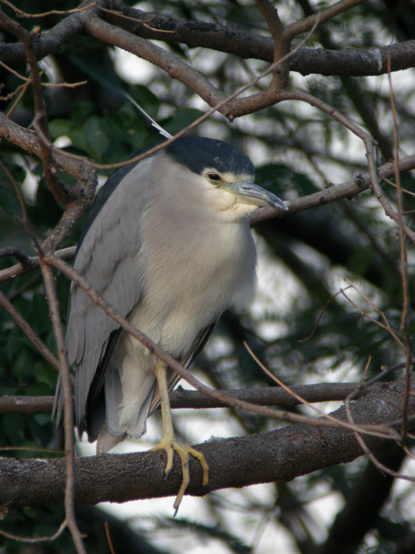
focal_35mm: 101
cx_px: 208
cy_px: 277
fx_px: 1614
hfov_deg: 14.6
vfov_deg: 19.4
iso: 200
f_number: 5.2
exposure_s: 1/12.7
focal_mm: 21.5
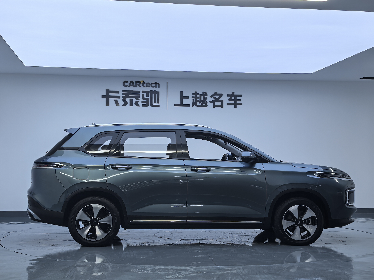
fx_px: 583
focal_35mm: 54
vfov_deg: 27.0
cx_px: 187
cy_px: 140
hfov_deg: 35.5
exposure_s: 1/207
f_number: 2
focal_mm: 6.98
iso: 50
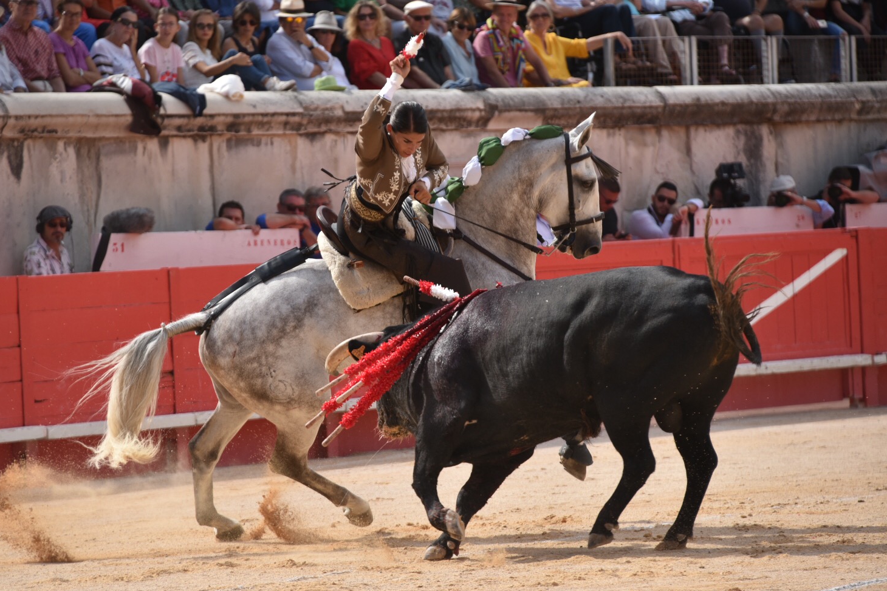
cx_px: 407
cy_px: 289
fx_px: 5740
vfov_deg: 5.9
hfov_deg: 8.8
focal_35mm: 233
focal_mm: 210
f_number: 5.6
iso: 500
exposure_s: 1/1600
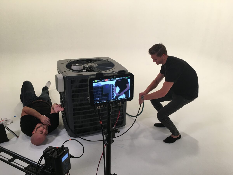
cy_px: 88
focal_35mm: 29
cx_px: 116
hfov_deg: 61.7
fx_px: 195
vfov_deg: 48.2
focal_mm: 4.15
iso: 32
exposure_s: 1/30
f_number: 2.2
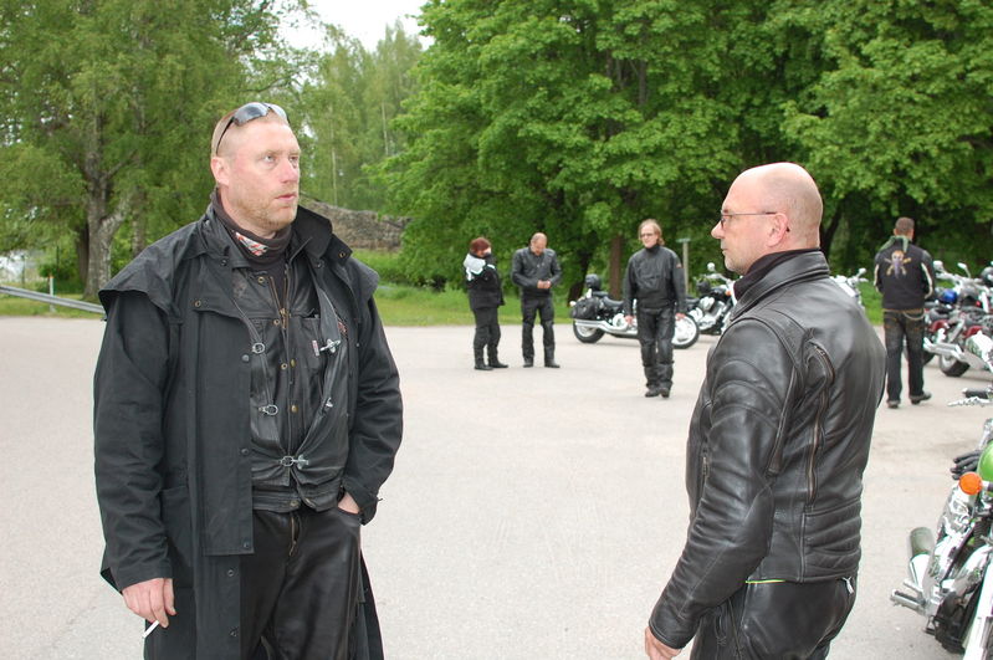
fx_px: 1447
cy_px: 330
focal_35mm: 52
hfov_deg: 37.9
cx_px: 496
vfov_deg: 25.7
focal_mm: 35
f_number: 4.5
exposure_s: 1/500
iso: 400
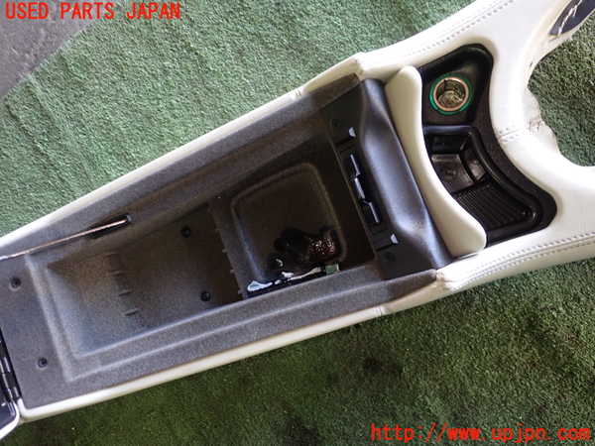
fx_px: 516
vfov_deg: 46.8
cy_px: 223
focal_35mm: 30
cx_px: 298
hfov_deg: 60.0
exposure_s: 1/30
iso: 200
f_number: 2.3
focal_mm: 5.4
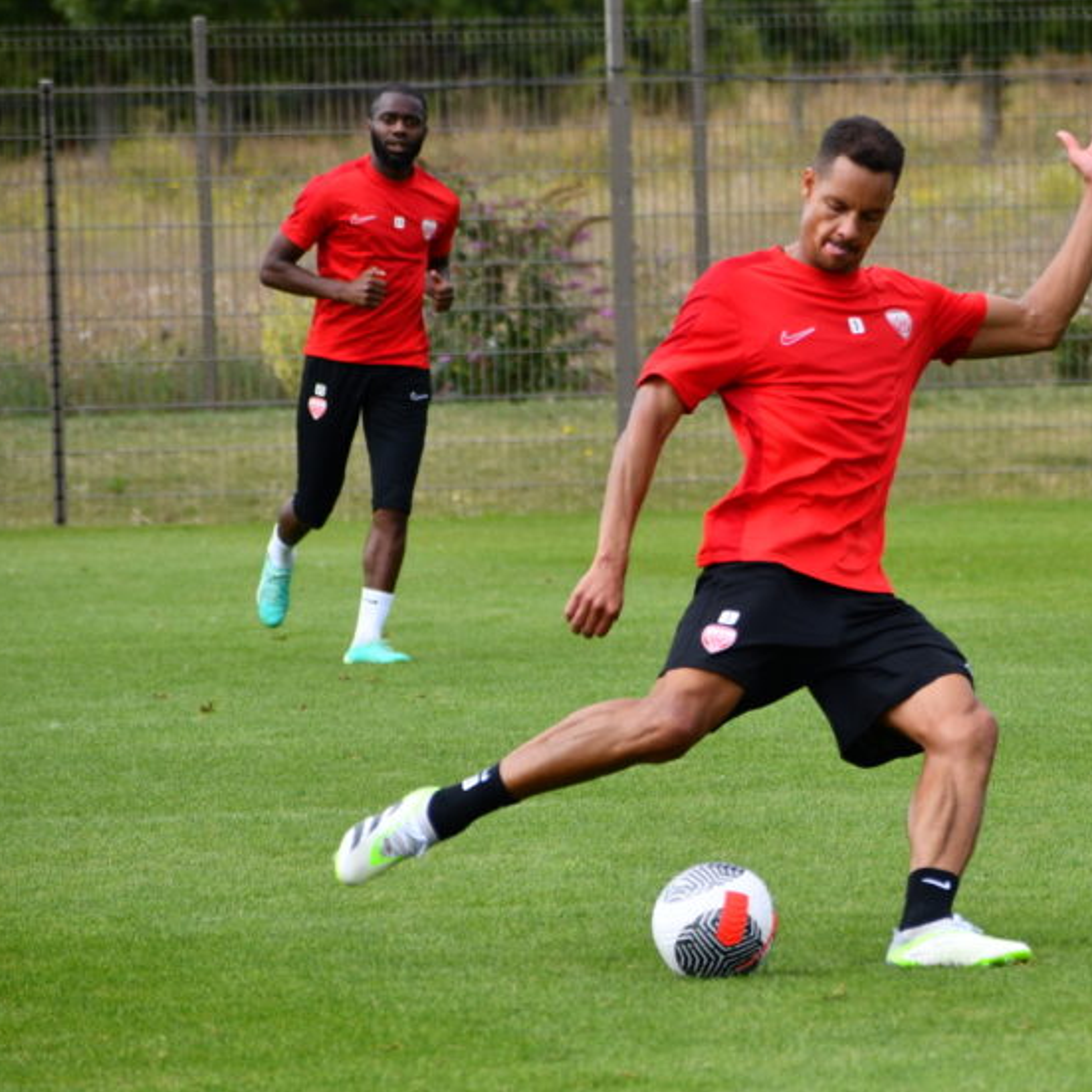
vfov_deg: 3.9
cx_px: 846
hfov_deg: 3.9
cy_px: 532
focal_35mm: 450
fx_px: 16061
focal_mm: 190
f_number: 6.3
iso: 400
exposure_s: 1/1600
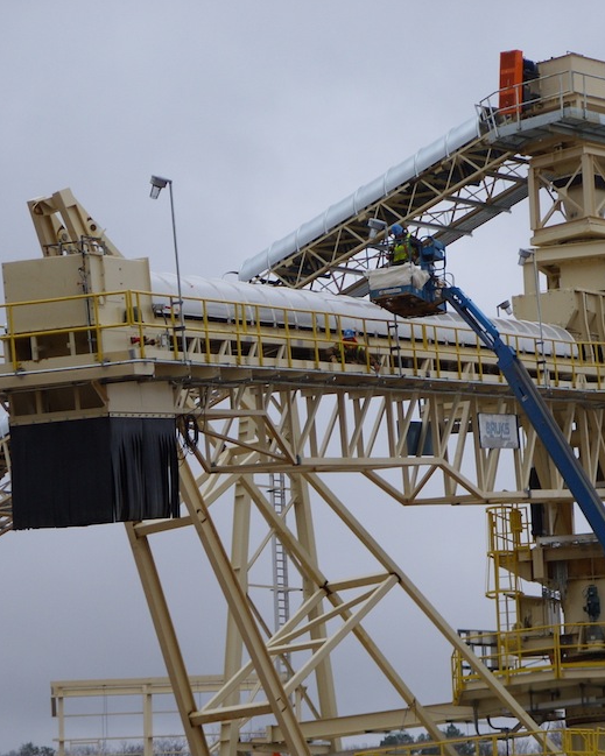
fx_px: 3806
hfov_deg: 9.1
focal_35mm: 170
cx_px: 391
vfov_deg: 11.4
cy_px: 403
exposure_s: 1/228
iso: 50
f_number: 3.6
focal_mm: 23.31
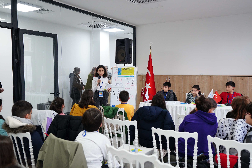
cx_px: 126
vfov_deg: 37.9
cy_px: 84
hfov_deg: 54.4
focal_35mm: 35
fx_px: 245
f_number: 4.5
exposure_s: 1/125
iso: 2500
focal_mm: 35
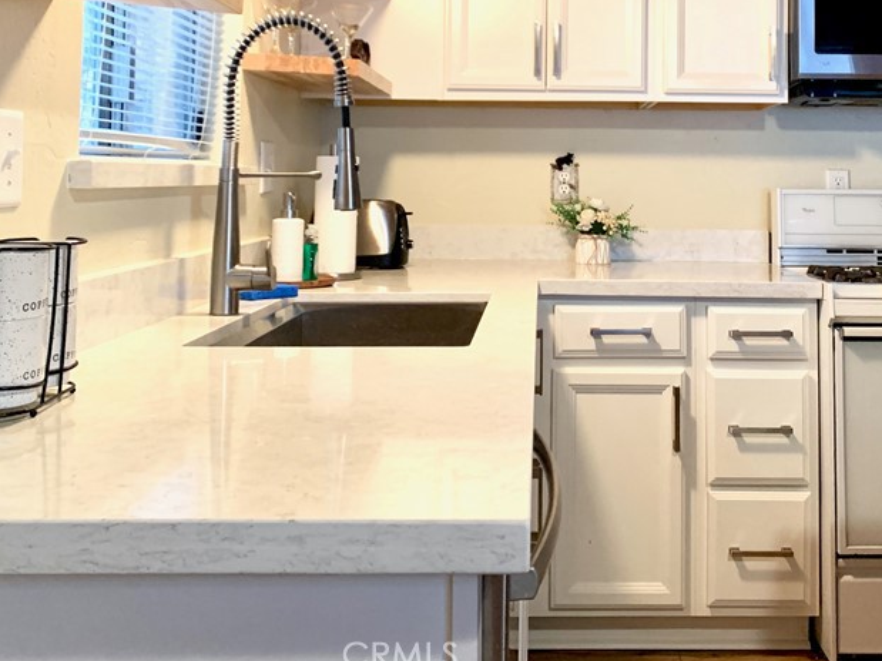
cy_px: 128
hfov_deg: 43.4
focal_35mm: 43
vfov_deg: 32.6
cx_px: 569
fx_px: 1095
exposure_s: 1/30
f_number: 1.8
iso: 400
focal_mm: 4.25
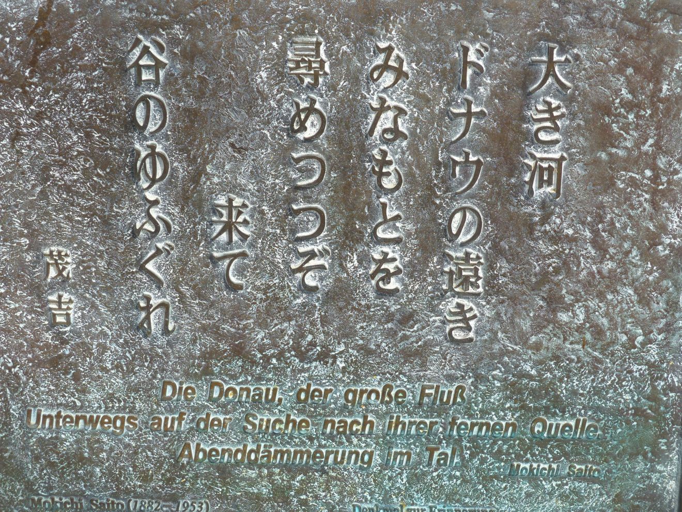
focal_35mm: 119
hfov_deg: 16.6
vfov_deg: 12.5
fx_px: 2345
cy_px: 256
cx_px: 341
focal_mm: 21.4
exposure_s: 1/320
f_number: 4
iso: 100
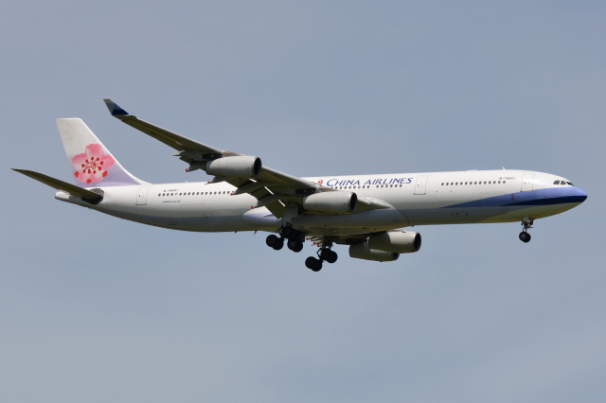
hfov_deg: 15.2
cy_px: 202
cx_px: 303
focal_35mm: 135
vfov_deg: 10.1
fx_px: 2271
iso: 200
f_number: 10
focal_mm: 90
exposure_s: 1/640
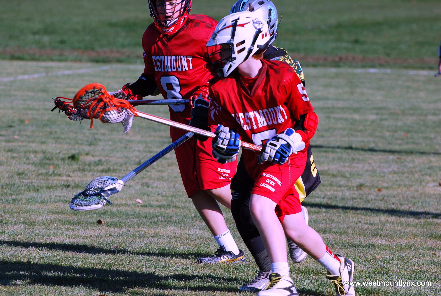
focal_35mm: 270
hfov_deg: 7.6
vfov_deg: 5.1
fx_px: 3314
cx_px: 220
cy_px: 148
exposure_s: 1/1000
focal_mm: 180
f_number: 5.3
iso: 200
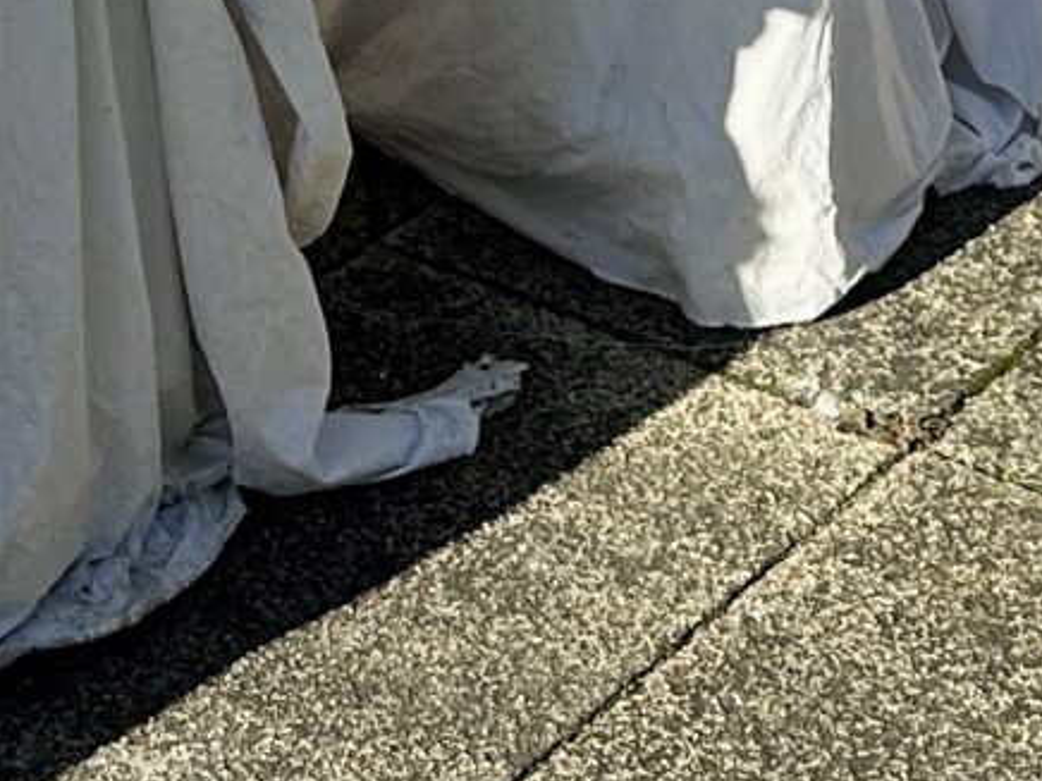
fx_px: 4244
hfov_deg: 14.0
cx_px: 456
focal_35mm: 141
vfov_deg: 9.3
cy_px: -1158
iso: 80
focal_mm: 6.86
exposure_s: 1/4184
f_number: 1.78
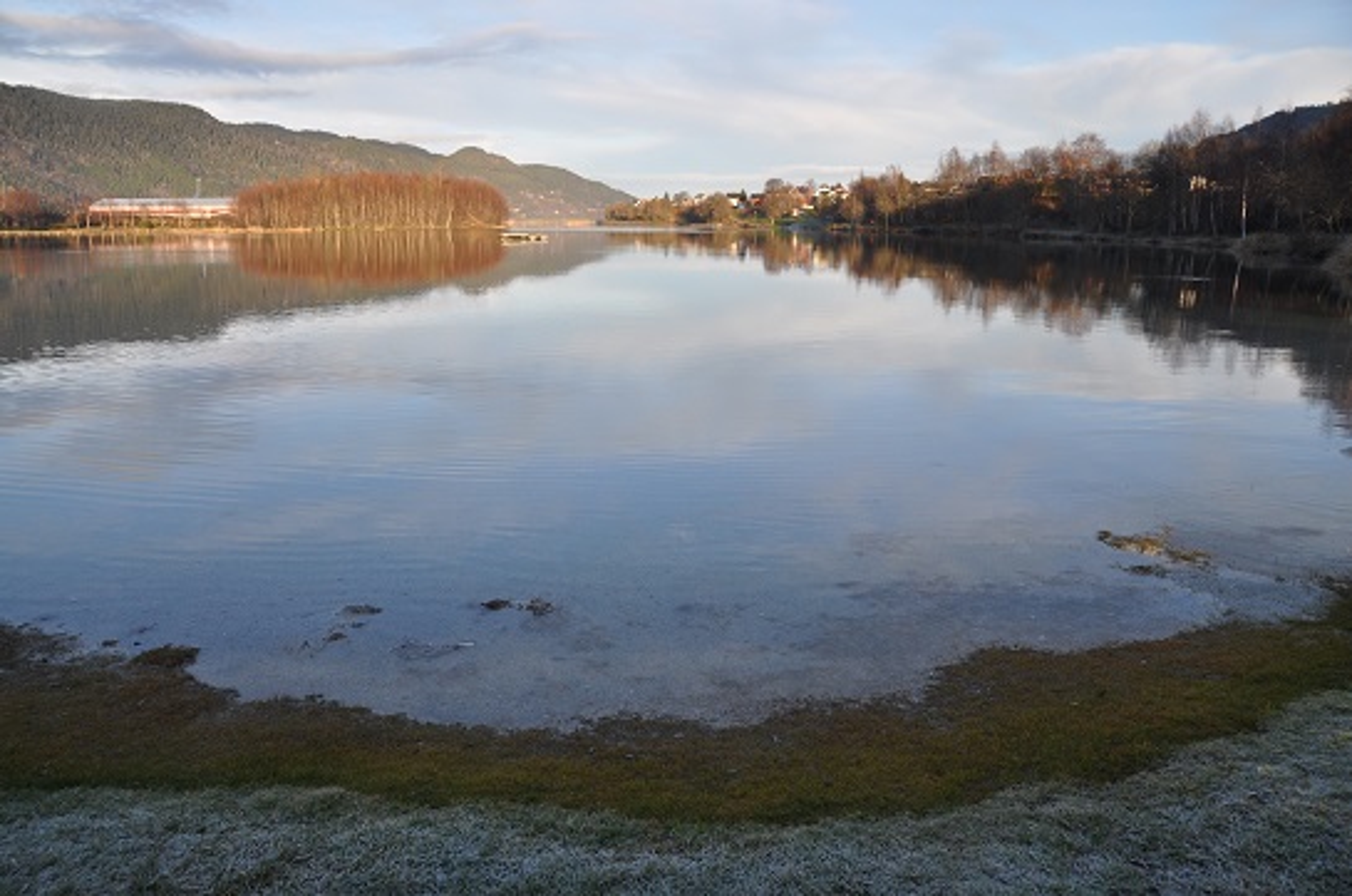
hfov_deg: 67.5
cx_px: 676
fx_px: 1012
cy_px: 448
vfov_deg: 47.7
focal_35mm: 27
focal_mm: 18
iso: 200
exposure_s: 1/200
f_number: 7.1
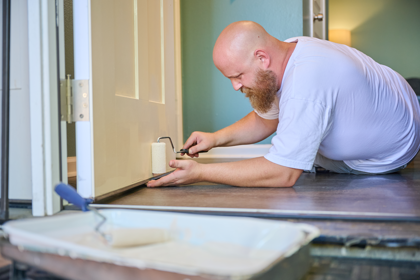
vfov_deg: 29.8
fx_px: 525
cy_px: 140
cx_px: 210
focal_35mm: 45
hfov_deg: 43.6
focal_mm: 45
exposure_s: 1/160
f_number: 2.8
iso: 560
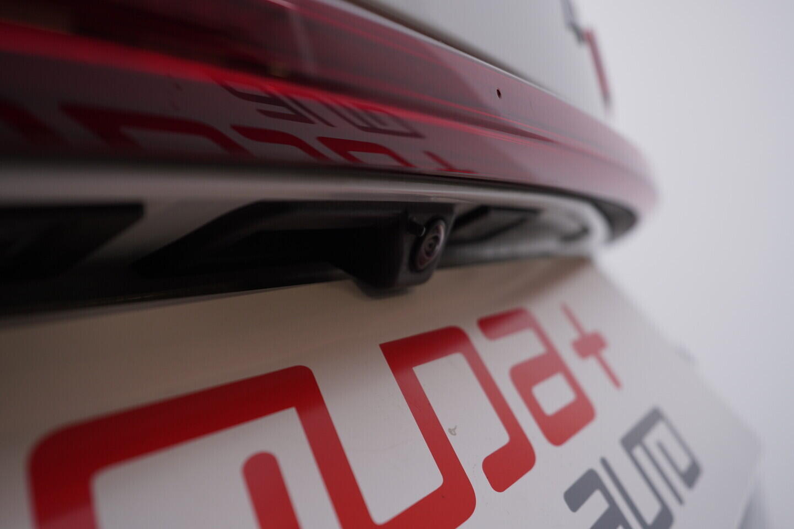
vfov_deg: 36.9
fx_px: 794
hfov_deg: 53.1
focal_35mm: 36
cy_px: 264
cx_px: 397
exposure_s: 1/100
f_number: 4.5
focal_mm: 24
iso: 125
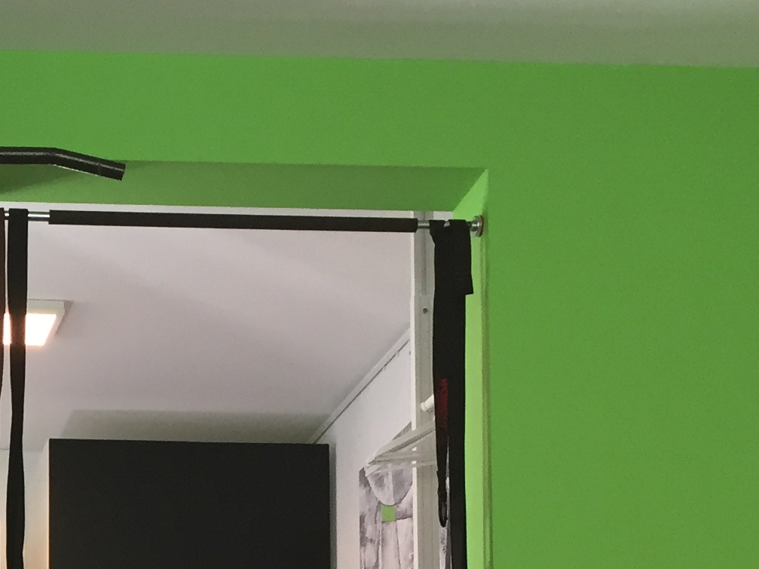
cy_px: 831
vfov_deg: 14.7
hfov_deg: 19.5
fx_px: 2061
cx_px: -188
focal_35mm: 94
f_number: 2.2
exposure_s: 1/33
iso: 50
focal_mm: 4.15
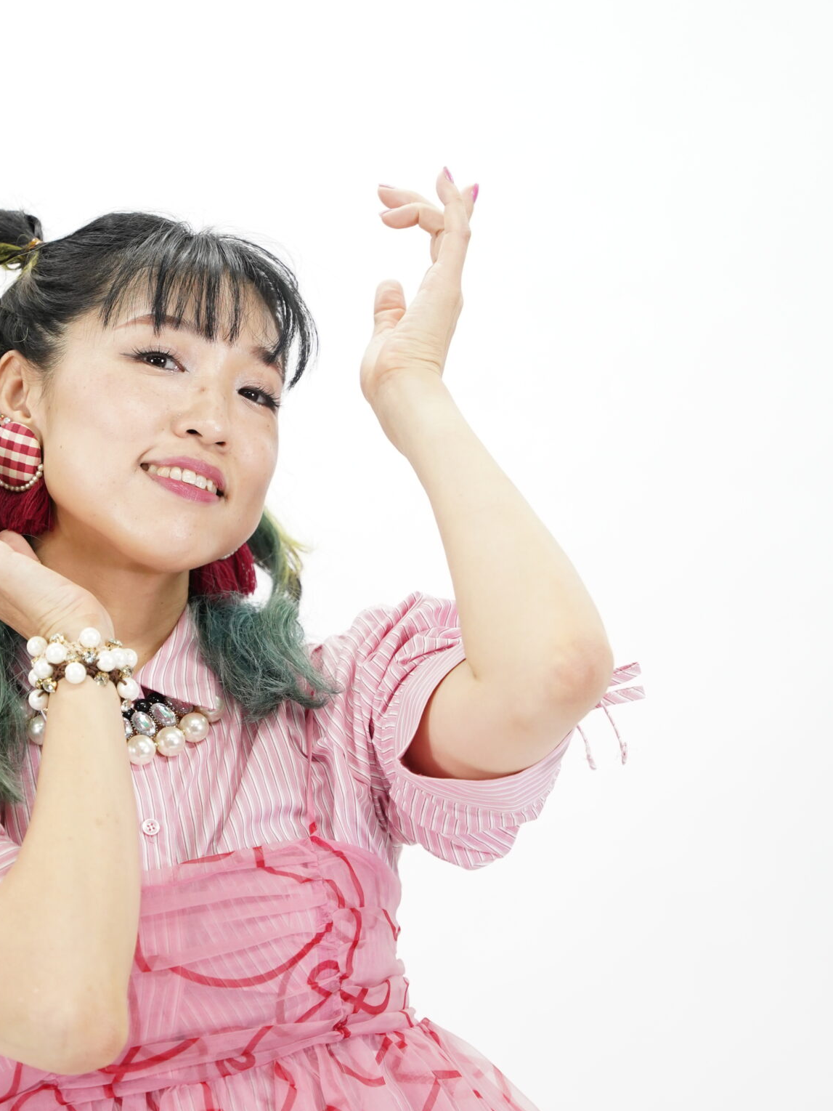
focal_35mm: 104
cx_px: 274
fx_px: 3330
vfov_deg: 18.9
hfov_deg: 14.2
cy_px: 584
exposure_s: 1/250
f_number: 2.8
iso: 1600
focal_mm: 64.5
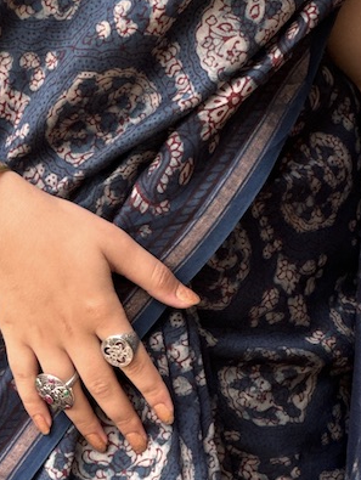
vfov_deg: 7.1
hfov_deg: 5.4
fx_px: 3845
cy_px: -91
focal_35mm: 277
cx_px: 153
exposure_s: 1/99
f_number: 2.8
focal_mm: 9
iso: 40
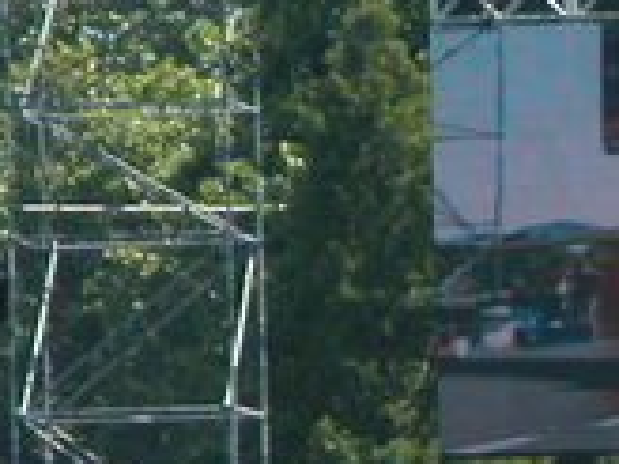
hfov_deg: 1.4
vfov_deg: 1.1
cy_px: 381
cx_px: 1291
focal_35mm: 1366
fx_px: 24427
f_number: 5.3
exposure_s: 1/264
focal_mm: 71.2
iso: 100
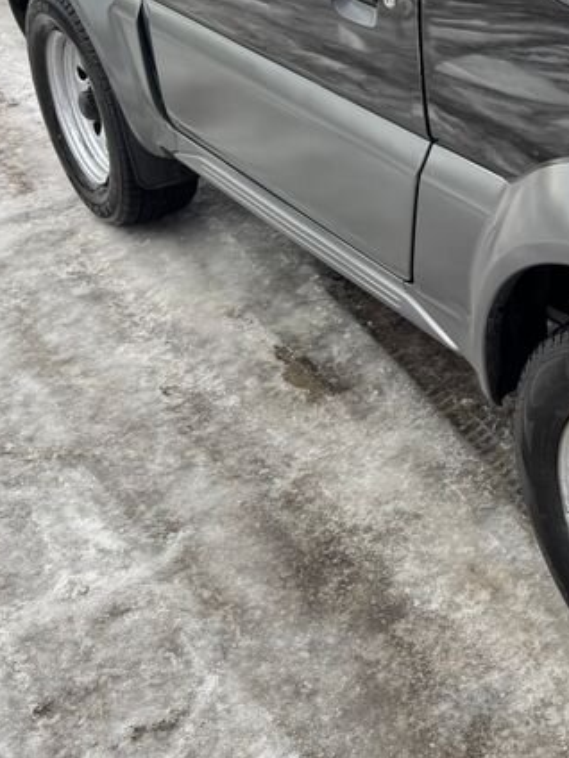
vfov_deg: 31.9
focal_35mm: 58
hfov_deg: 22.1
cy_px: 104
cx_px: 782
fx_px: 1271
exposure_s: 1/404
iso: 80
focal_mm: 6.76
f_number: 1.78
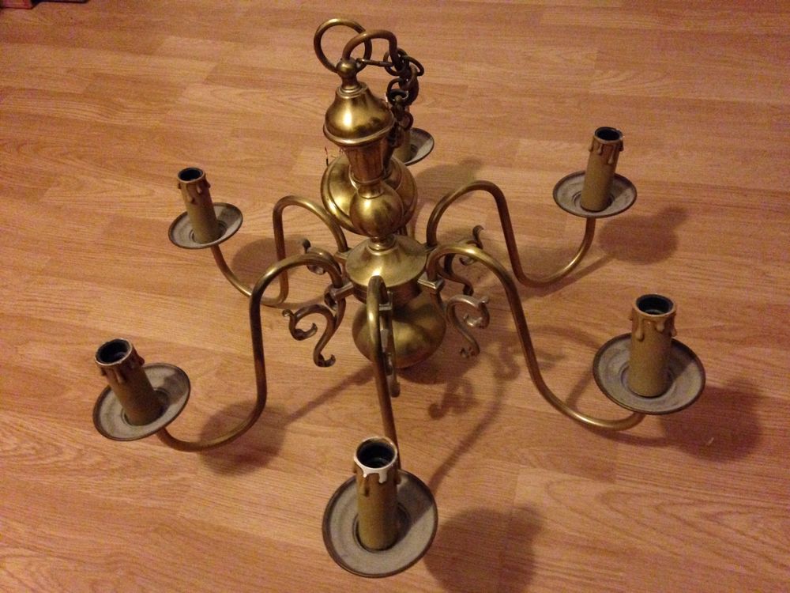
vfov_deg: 42.9
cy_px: 296
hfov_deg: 55.4
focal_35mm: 33
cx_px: 395
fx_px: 753
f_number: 2.4
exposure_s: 1/15
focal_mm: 4.12
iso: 800
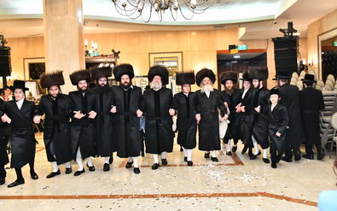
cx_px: 170
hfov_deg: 58.1
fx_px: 303
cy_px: 103
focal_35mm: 33
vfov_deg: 38.3
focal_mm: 32
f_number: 5.6
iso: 3200
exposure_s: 1/125
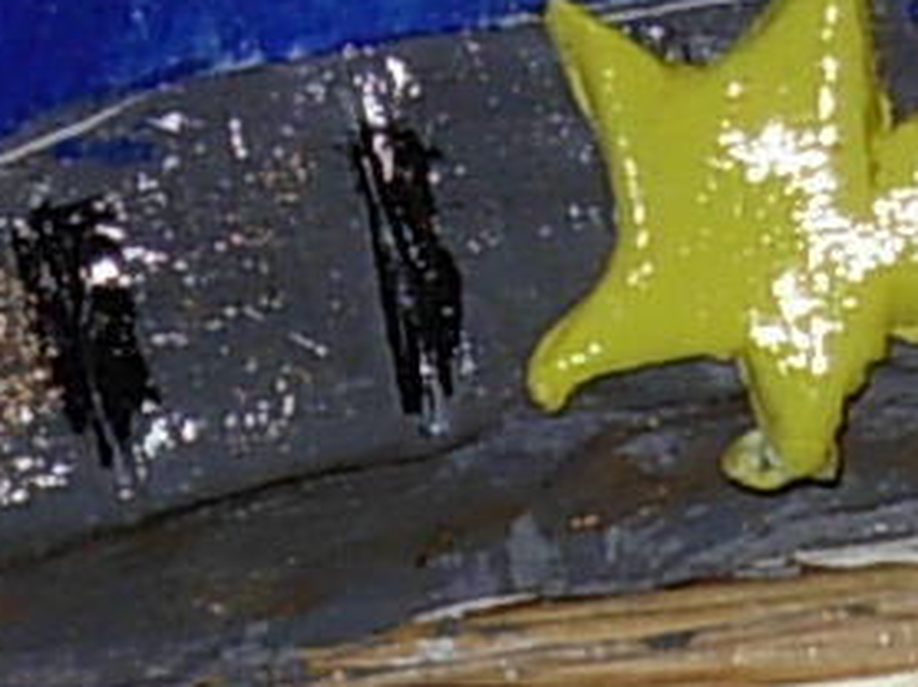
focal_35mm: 605
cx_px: 664
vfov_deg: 2.4
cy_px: 2312
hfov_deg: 3.3
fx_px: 16030
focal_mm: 13.5
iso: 79
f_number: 3.7
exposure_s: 1/45.2
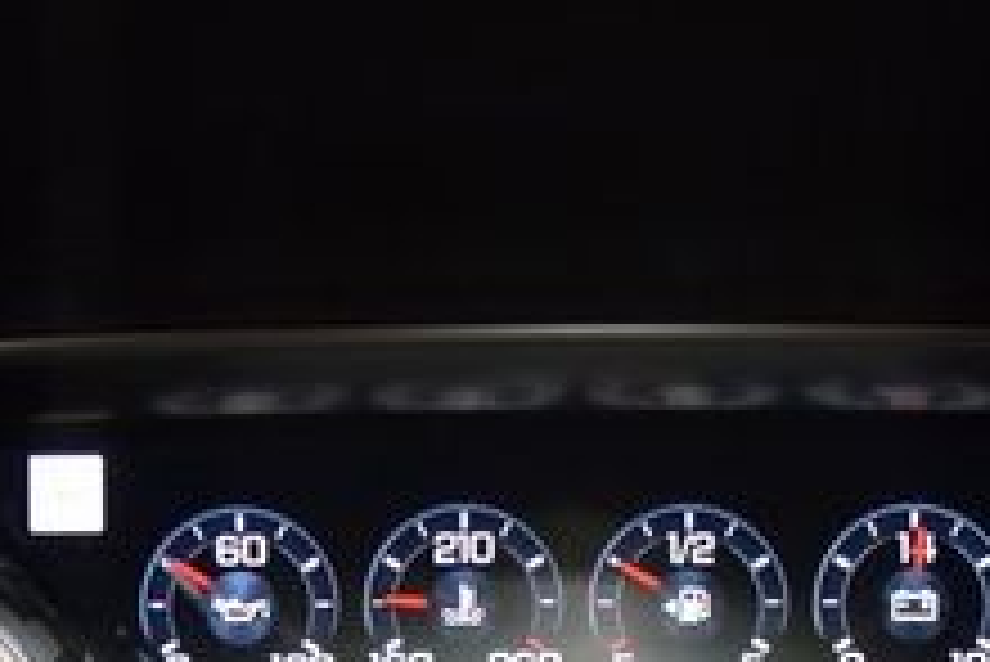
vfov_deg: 13.7
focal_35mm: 96
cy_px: 876
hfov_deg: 21.2
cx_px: 567
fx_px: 2642
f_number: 3.8
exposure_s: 1/60
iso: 720
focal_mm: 22
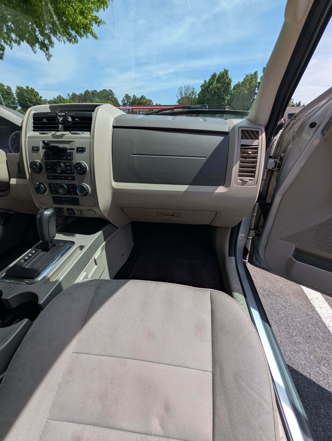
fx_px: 153
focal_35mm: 12
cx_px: 166
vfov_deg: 110.5
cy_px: 220
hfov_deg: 94.6
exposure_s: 1/2439
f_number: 1.7
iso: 62
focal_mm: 2.02
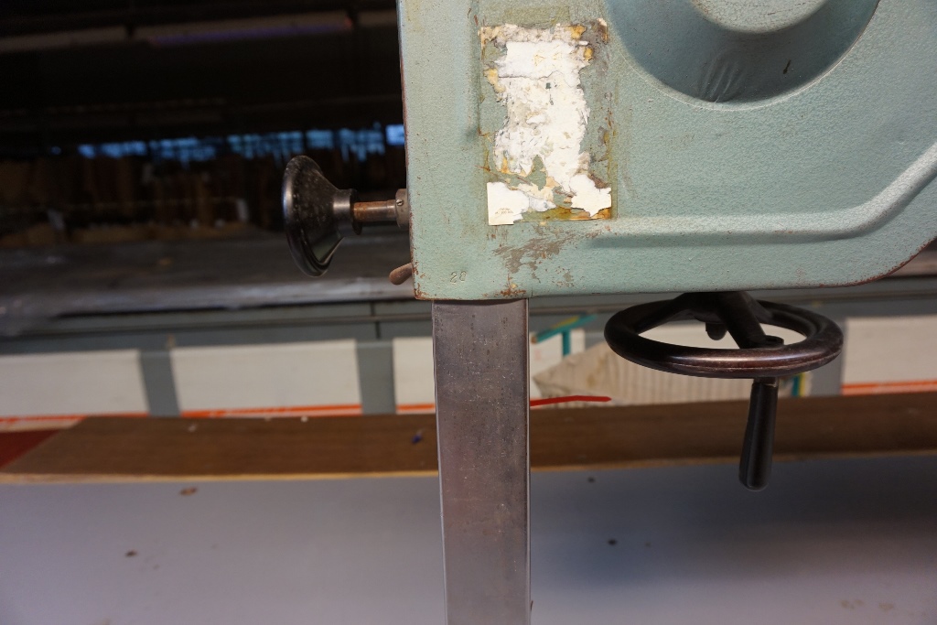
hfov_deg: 73.7
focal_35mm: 24
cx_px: 468
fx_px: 625
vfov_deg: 53.1
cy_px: 312
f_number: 4
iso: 800
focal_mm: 16
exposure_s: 1/60
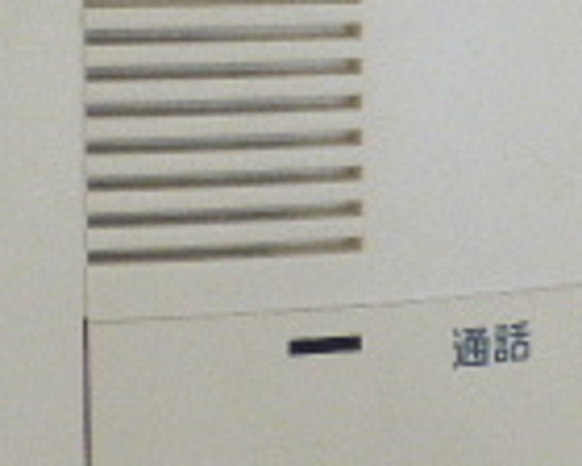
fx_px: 1533
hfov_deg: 21.4
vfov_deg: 16.4
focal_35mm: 89
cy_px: -133
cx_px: 382
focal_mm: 3.58
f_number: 4
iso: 320
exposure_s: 1/60
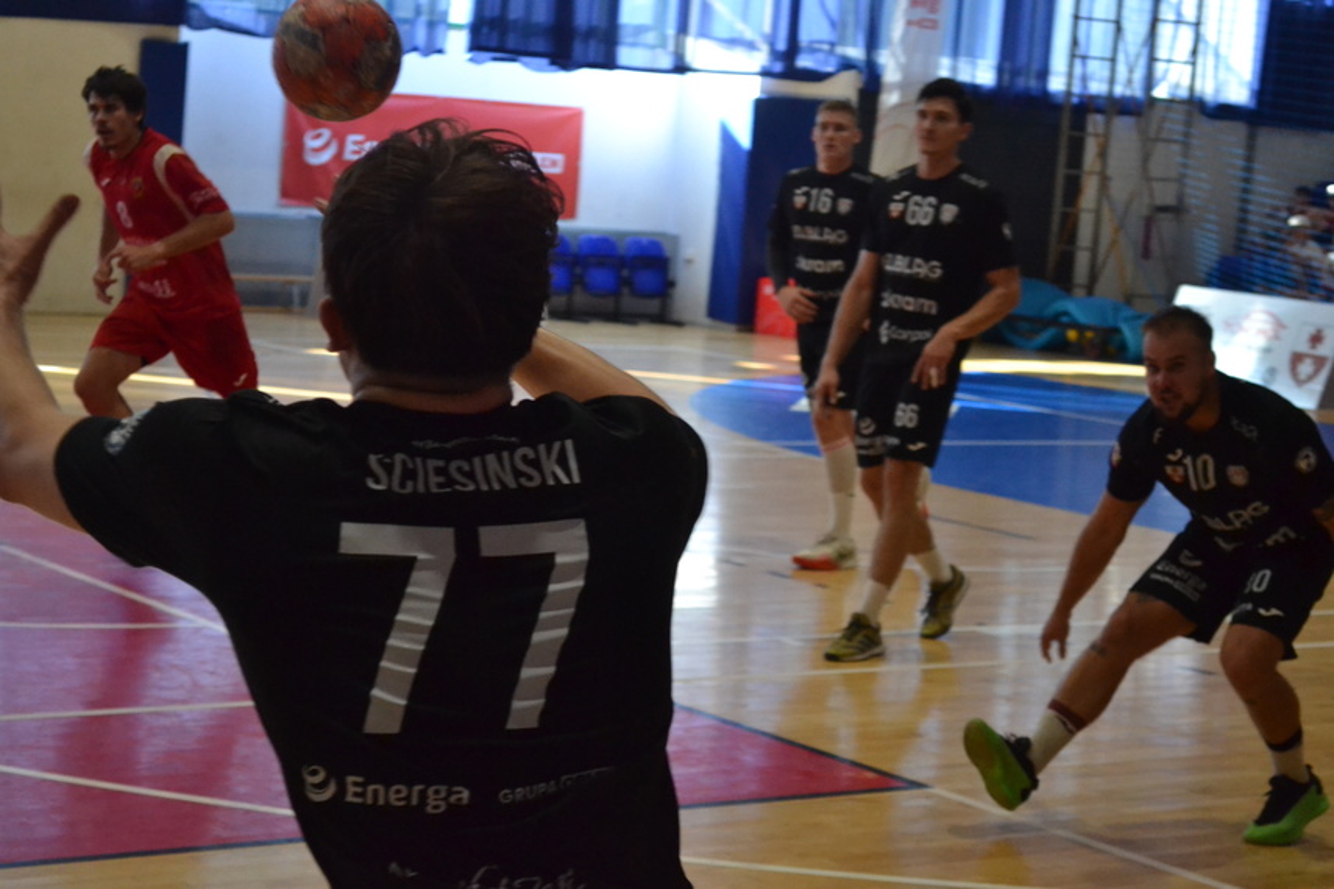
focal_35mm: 82
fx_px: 3057
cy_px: 444
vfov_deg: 16.6
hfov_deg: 24.6
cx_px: 667
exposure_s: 1/400
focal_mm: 55
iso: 3200
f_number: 5.6
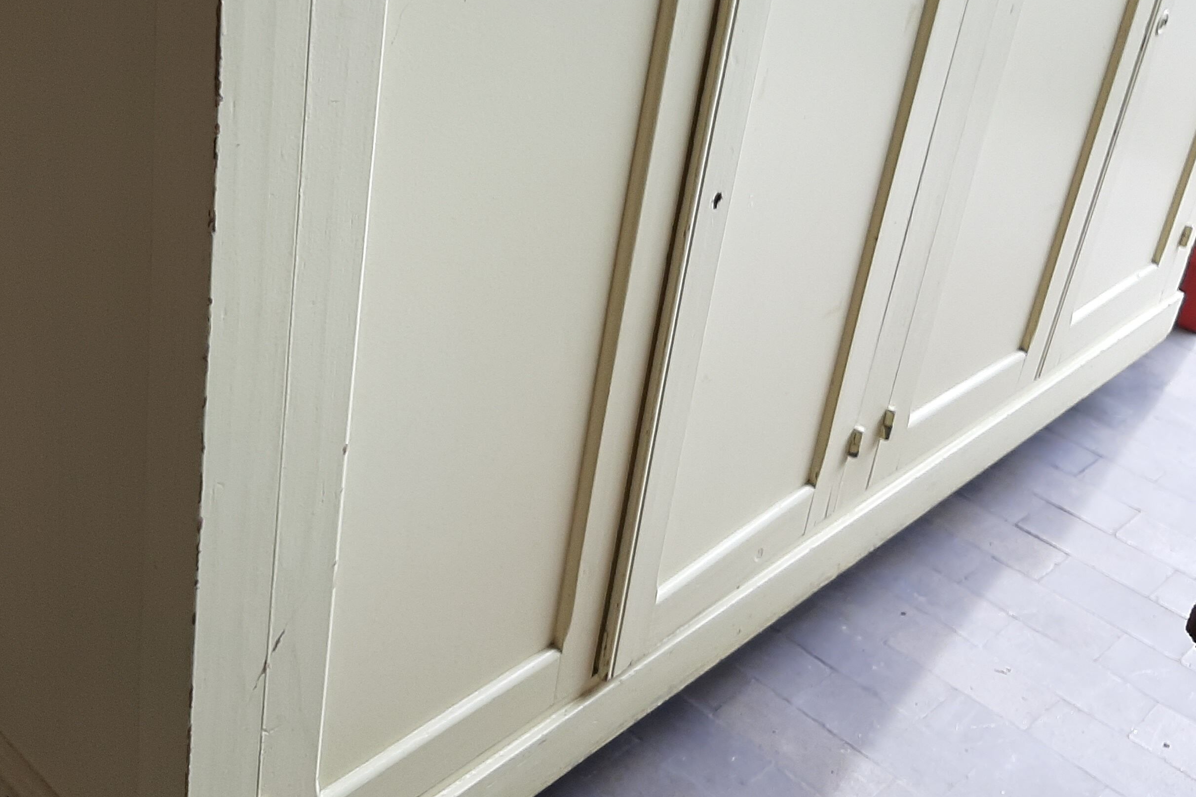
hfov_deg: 43.2
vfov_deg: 29.4
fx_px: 1495
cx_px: 438
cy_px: 202
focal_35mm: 45
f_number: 1.7
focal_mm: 3.93
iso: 40
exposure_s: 1/276
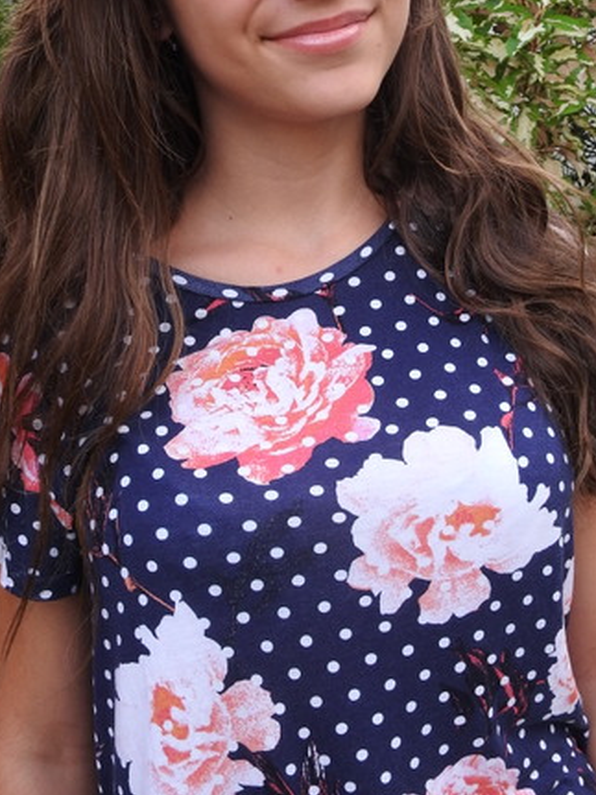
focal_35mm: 65
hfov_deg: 22.6
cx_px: 304
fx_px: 1493
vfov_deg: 29.8
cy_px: 352
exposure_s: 1/60
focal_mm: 6.3
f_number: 3.8
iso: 100
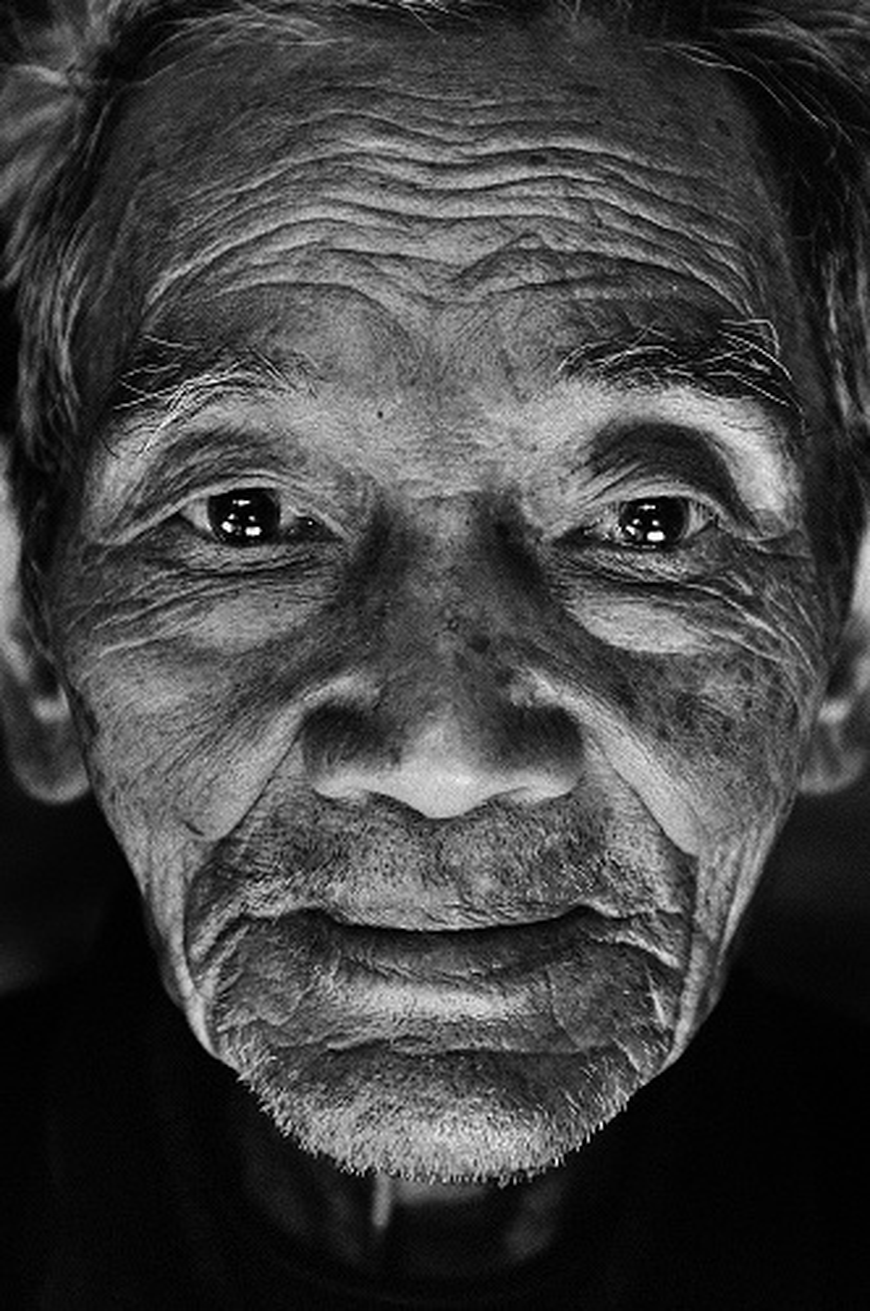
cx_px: 435
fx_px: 2544
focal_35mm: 70
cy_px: 656
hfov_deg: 19.4
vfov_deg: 28.9
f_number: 5.6
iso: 400
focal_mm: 70
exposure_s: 1/50
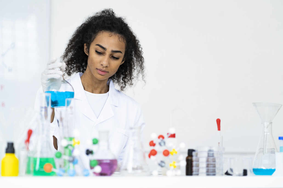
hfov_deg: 23.9
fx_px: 668
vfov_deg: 16.1
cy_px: 94
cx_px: 142
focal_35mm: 85
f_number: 2.5
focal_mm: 85
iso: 800
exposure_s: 1/250
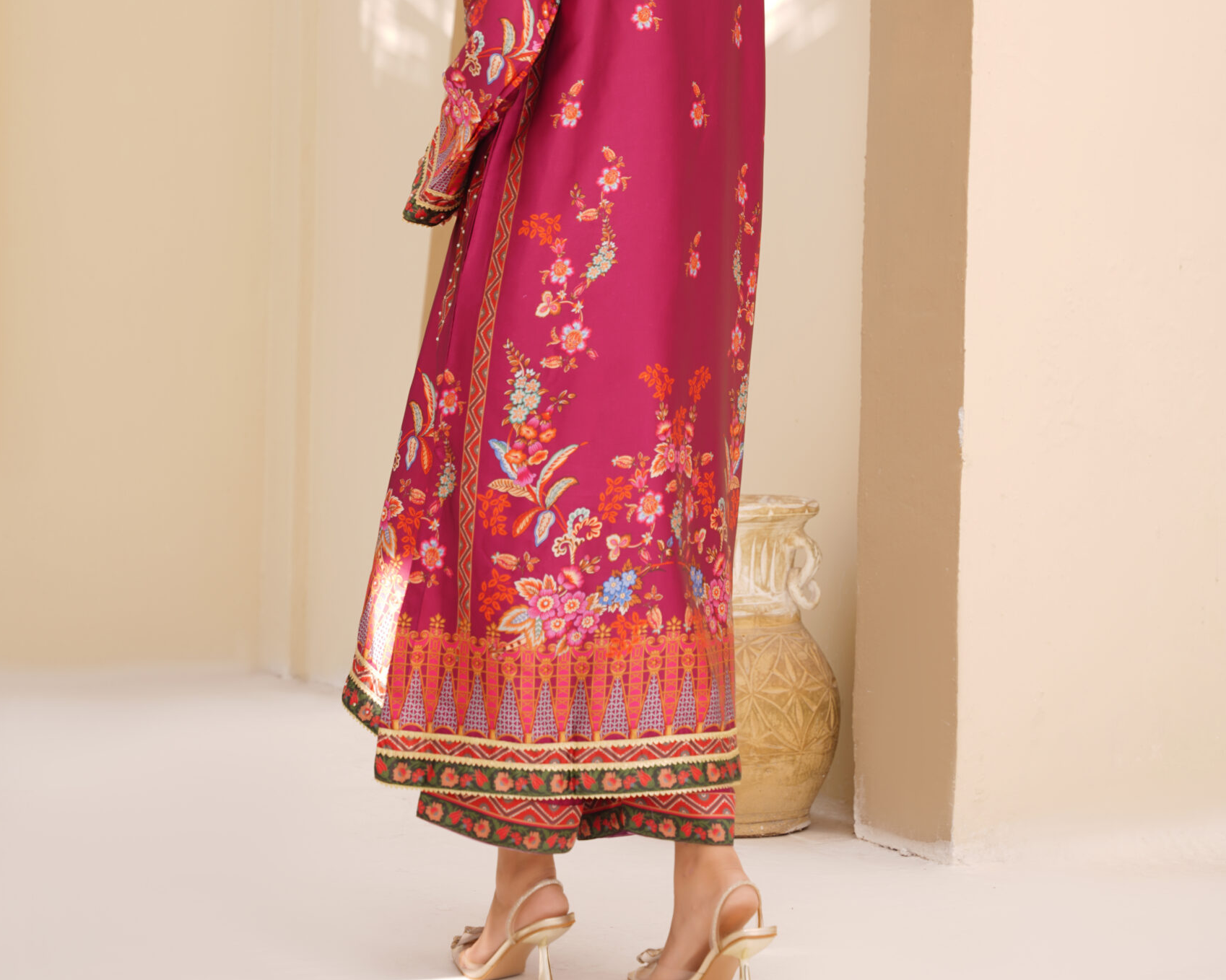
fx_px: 3358
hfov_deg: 20.7
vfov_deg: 16.5
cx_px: 613
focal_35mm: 93
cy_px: 196
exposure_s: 1/125
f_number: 3.5
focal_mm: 65.4
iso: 50
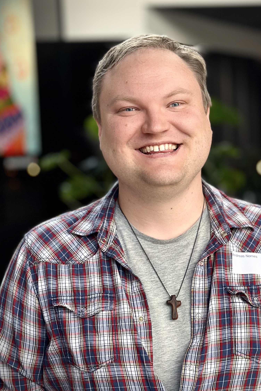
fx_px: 729
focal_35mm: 67
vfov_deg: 30.1
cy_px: 194
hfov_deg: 20.2
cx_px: 182
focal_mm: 6.86
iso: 80
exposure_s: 1/100
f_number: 1.78
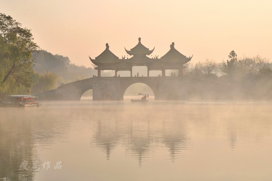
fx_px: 884
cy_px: 90
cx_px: 136
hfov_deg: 17.5
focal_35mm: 117
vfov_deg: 11.7
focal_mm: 78
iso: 100
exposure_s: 1/125
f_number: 16
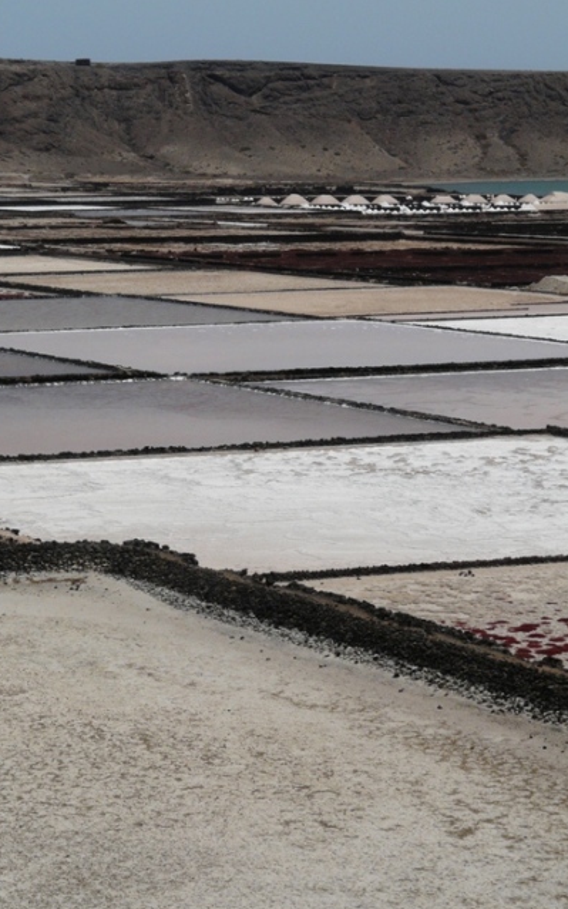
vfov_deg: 18.3
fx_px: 2822
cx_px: 214
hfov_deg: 11.5
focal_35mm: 114
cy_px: 440
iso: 100
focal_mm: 16.2
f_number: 8
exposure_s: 1/500
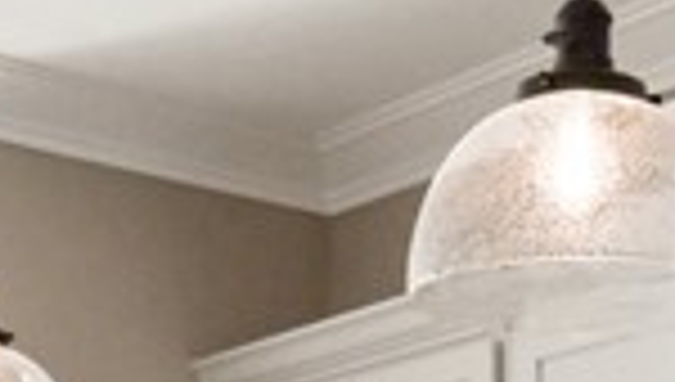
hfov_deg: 17.2
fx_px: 2237
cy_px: 818
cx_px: 369
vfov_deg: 9.1
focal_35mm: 125
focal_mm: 11
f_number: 6.3
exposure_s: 1/250
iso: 200
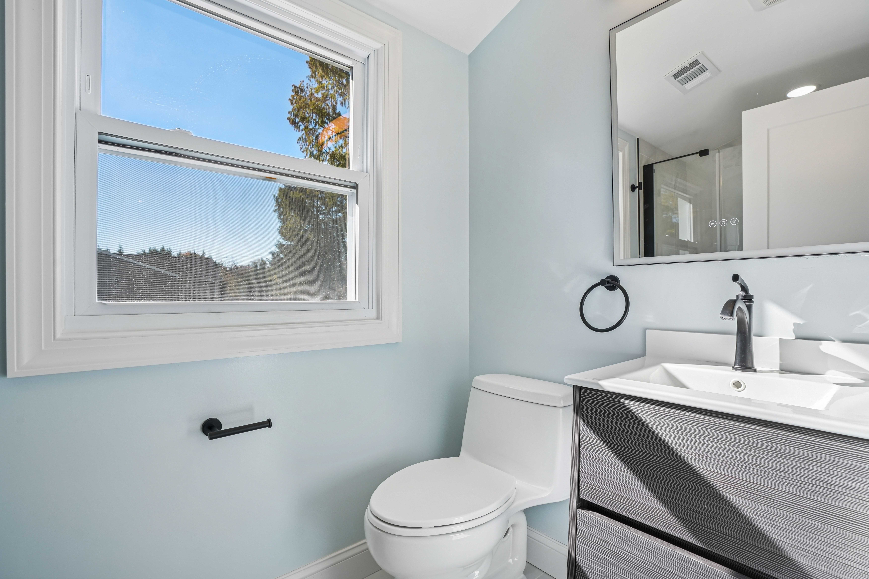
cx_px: 434
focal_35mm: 16
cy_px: 290
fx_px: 386
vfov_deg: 73.7
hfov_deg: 96.7
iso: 400
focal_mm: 16
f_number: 8
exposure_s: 1/125
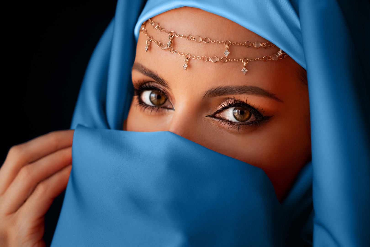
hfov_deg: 24.5
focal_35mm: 83
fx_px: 853
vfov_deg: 16.5
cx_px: 185
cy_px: 124
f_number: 2.8
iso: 400
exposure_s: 1/125
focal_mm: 55
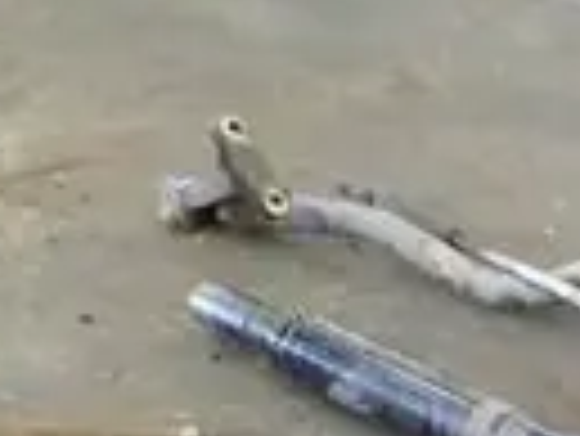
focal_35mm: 93
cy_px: 800
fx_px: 1560
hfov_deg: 17.5
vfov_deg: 14.0
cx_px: 1012
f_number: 2
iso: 400
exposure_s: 1/25
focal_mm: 4.6
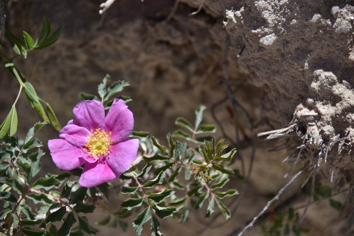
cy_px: 118
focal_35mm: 300
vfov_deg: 4.6
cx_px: 177
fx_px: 2950
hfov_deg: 6.9
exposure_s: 1/640
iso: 110
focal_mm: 300
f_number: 5.6
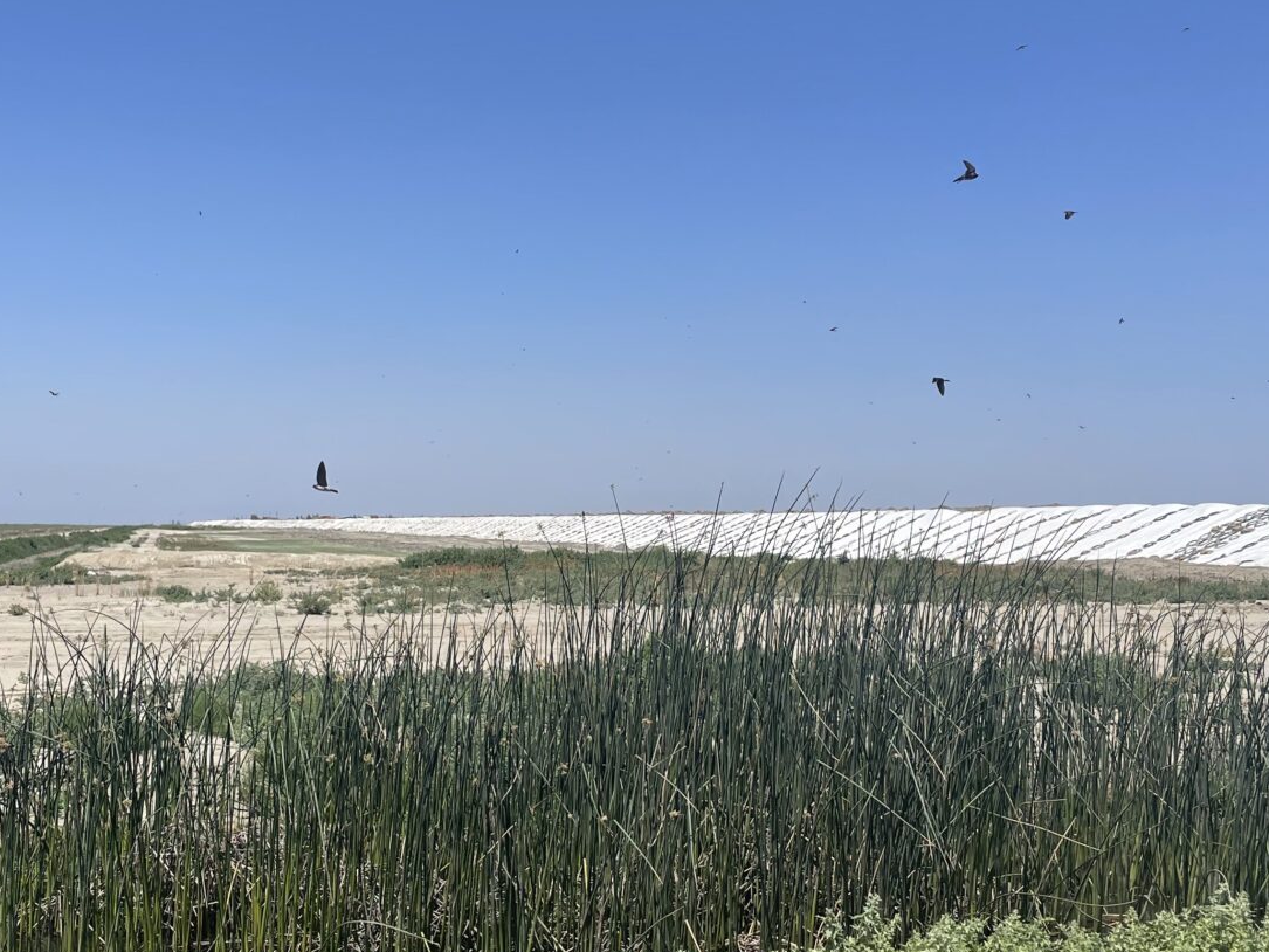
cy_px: 501
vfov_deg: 31.5
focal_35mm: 46
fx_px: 1687
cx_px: 573
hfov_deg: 41.2
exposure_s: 1/4831
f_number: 1.6
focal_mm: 4.2
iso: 32
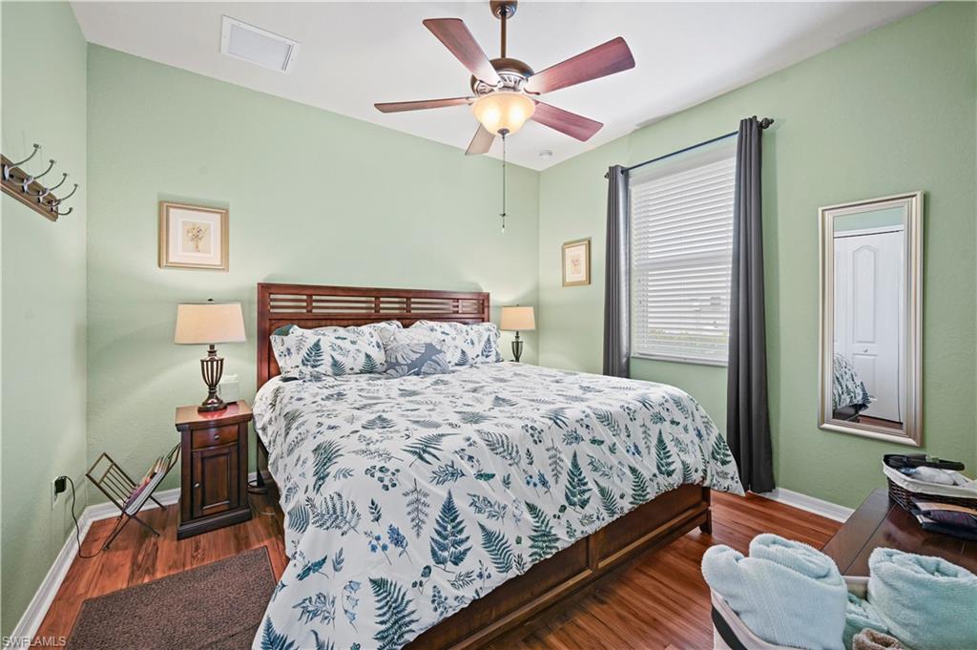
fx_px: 380
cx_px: 488
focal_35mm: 14
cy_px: 325
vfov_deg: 81.1
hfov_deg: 104.3
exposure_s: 1.6
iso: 100
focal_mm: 14
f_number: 8
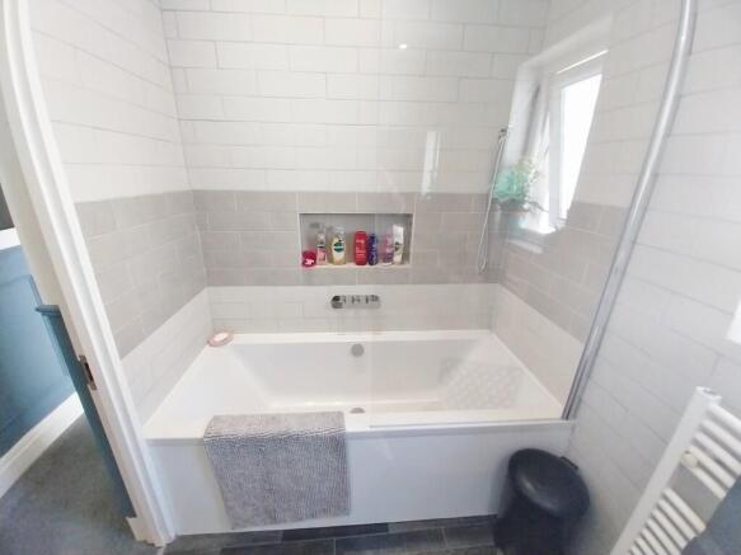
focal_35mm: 13
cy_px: 278
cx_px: 370
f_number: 2.2
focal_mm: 1.13
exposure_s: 1/50.1
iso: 126
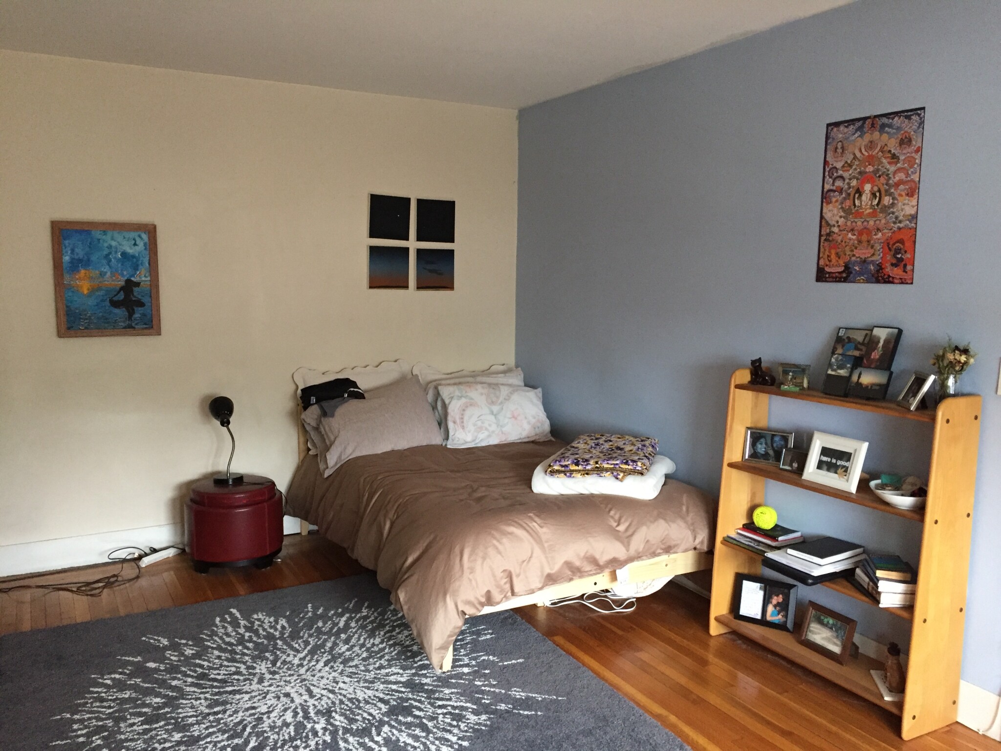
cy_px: 376
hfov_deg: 61.7
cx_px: 500
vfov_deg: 48.2
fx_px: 839
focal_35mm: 29
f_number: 2.2
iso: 200
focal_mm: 4.15
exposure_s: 1/30
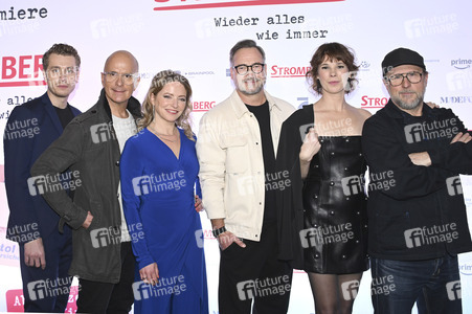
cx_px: 236
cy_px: 157
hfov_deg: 54.5
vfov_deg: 37.8
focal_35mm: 35
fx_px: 459
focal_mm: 35
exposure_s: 1/125
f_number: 4
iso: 1250
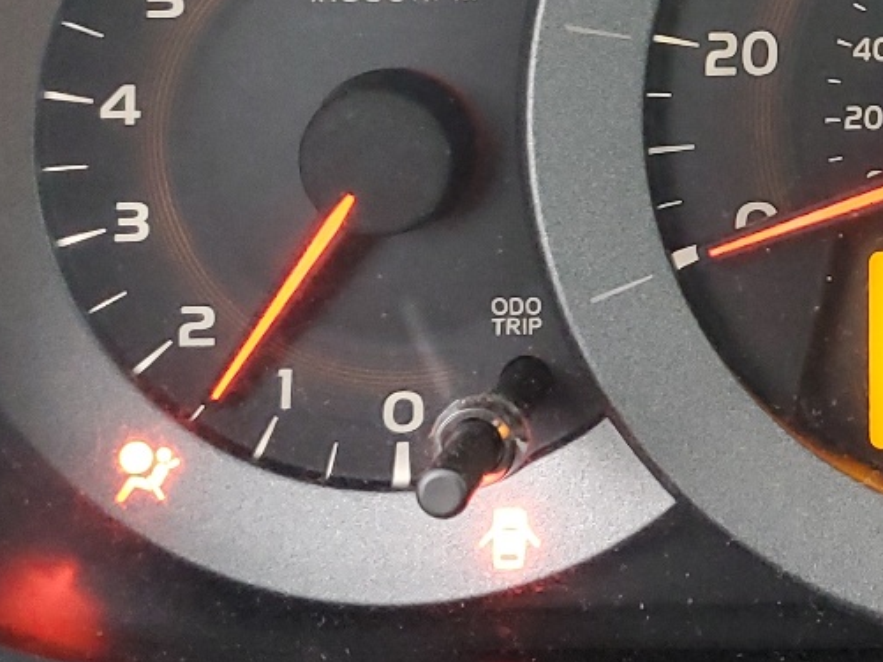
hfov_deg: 22.5
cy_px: 60
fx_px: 2118
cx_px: 915
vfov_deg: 17.5
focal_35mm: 83
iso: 251
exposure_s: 1/60.2
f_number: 1.5
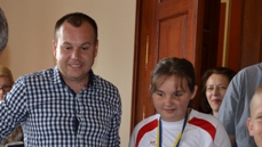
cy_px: 178
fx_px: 549
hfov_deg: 26.3
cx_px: 51
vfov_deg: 14.8
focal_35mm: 79
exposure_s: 1/100
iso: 400
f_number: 4
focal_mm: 18
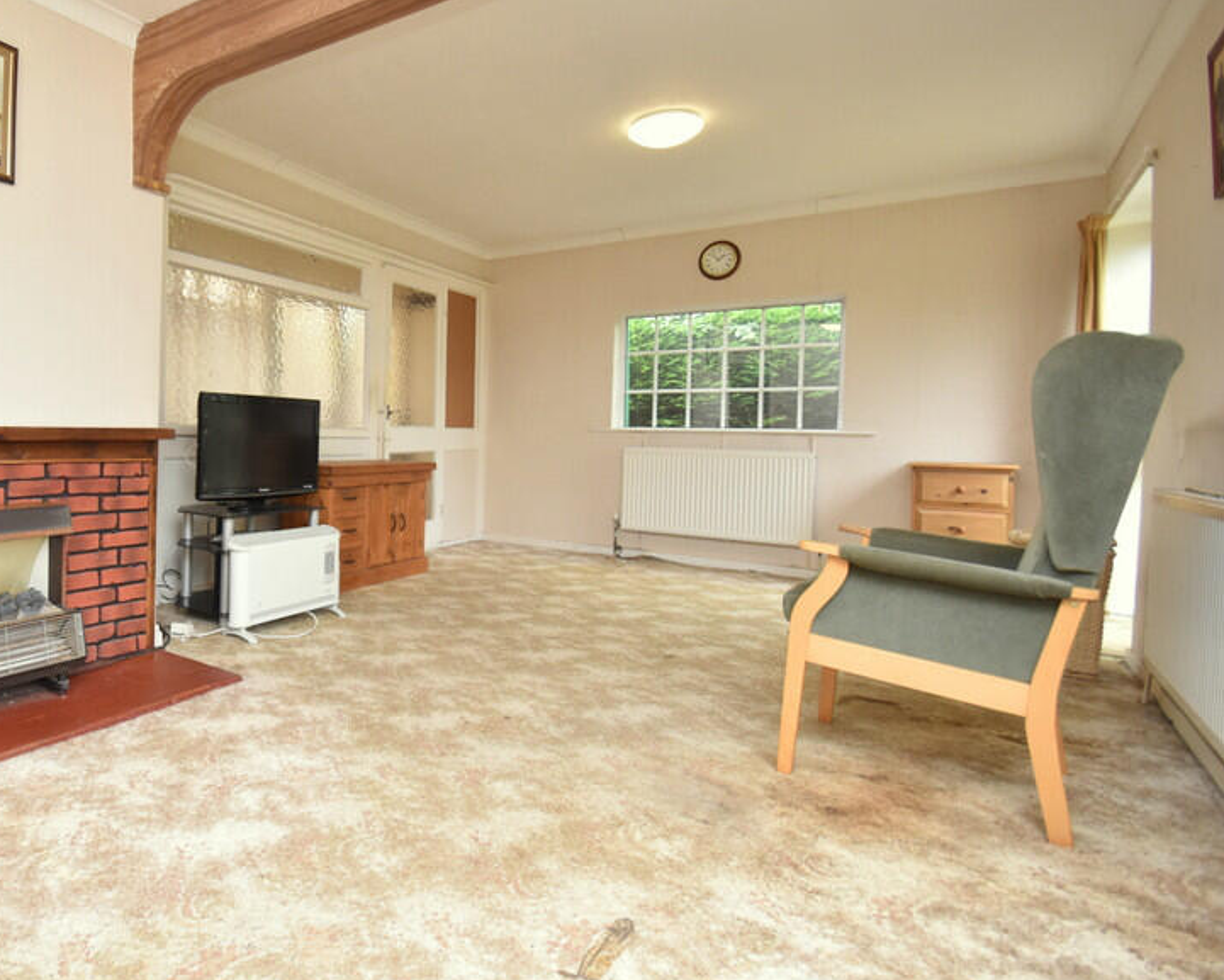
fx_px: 725
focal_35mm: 20
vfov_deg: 67.7
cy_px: 414
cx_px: 370
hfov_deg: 76.7
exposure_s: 1/160
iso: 800
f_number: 4.5
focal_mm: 10
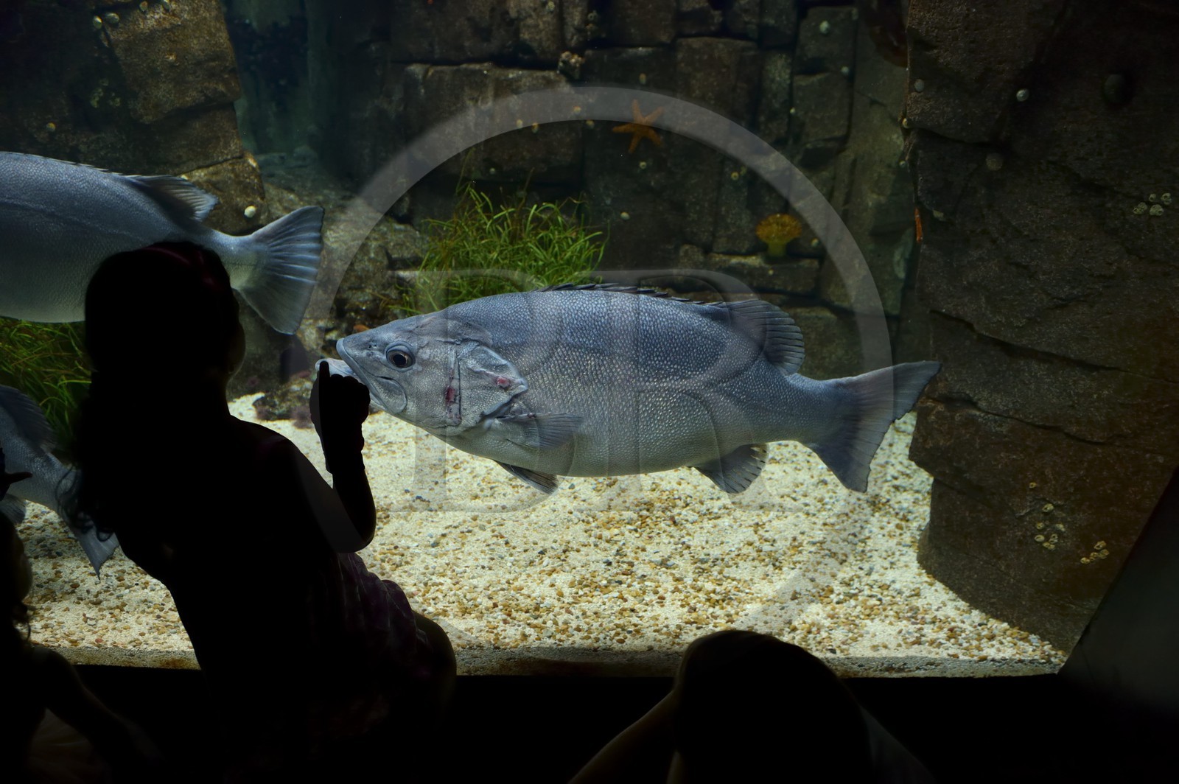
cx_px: 590
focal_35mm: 24
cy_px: 392
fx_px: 785
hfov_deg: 73.8
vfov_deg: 53.1
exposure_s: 1/50
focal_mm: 24
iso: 1600
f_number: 3.5
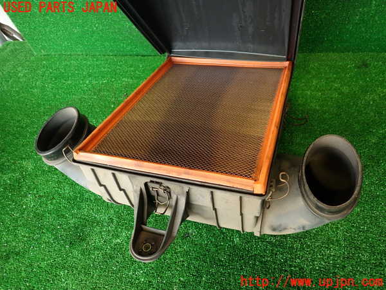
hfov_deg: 69.4
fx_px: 279
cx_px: 193
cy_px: 145
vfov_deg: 54.9
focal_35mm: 25
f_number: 2
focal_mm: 4.5
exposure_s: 1/50
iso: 200
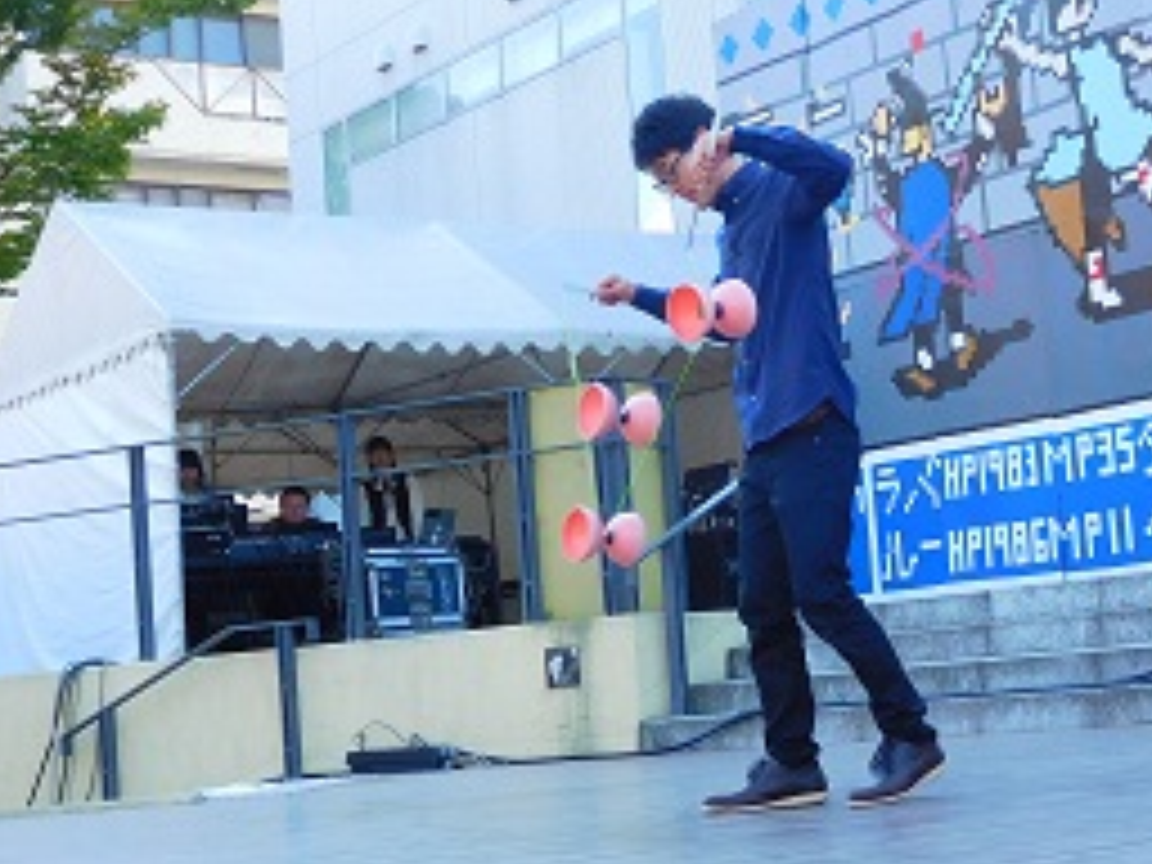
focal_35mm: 70
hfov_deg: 27.3
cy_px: 468
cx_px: 886
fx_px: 2330
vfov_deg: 21.0
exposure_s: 1/160
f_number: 3.8
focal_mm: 6.2
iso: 125
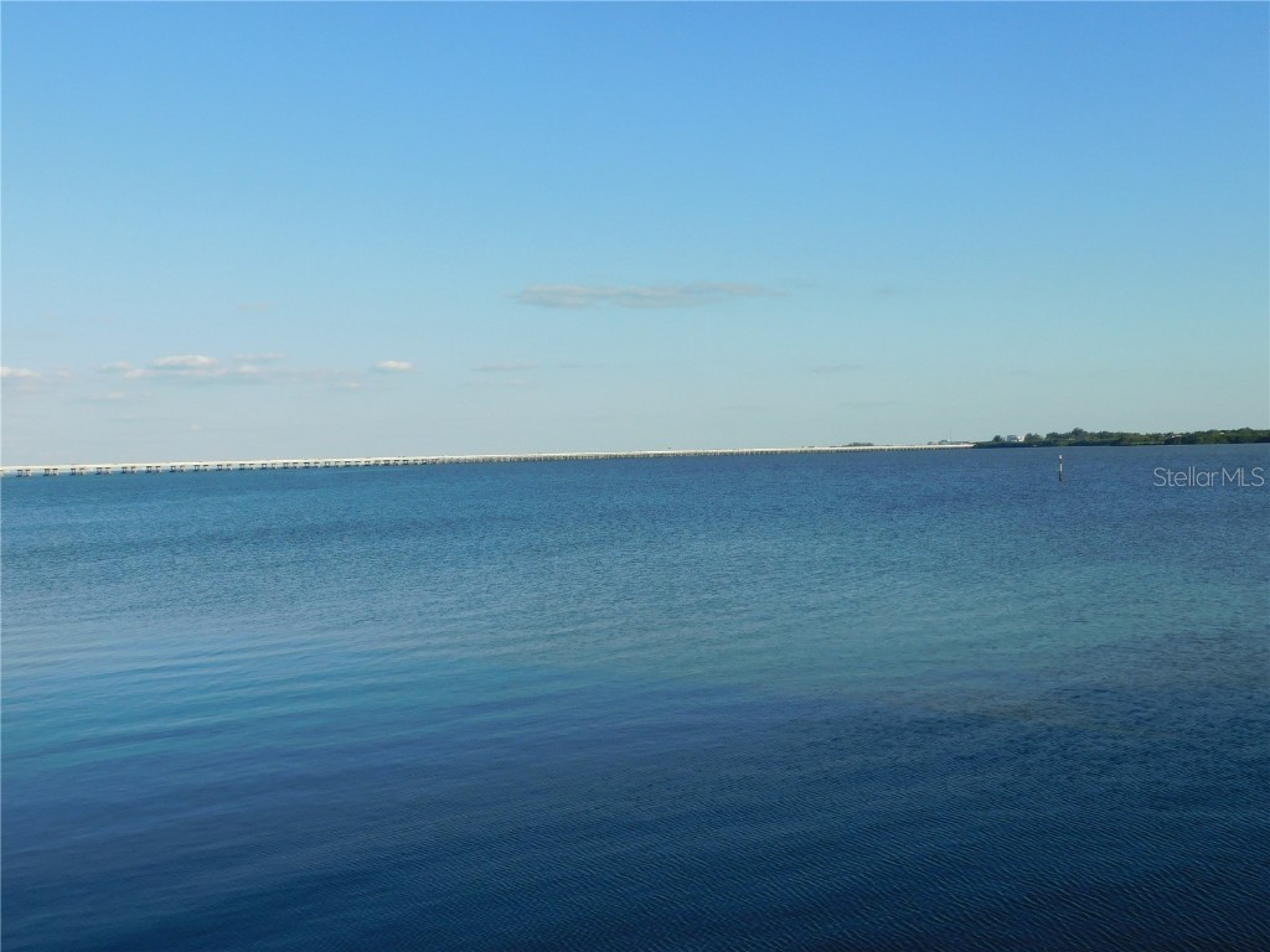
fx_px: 1468
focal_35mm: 40
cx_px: 635
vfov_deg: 36.0
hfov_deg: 46.8
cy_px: 476
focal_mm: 7.1
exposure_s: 1/1250
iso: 125
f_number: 3.6
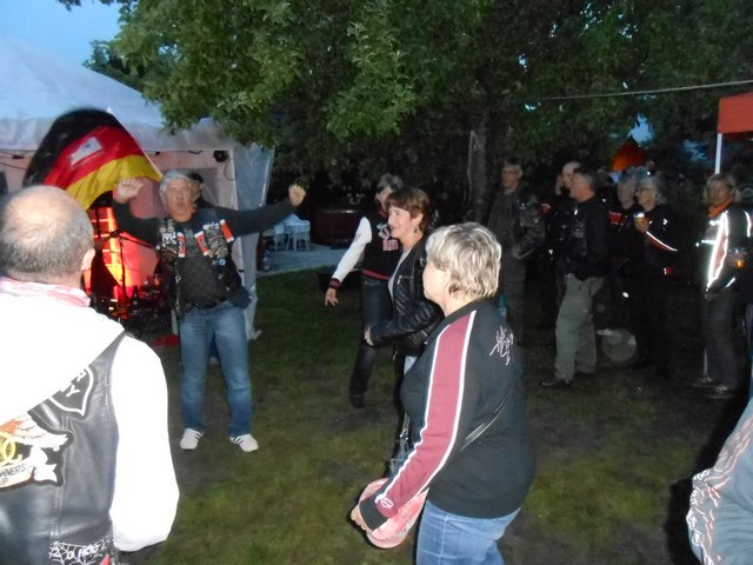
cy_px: 282
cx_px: 376
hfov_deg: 67.3
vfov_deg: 53.1
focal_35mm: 26
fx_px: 566
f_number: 3.5
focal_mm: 4.6
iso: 1250
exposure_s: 1/25
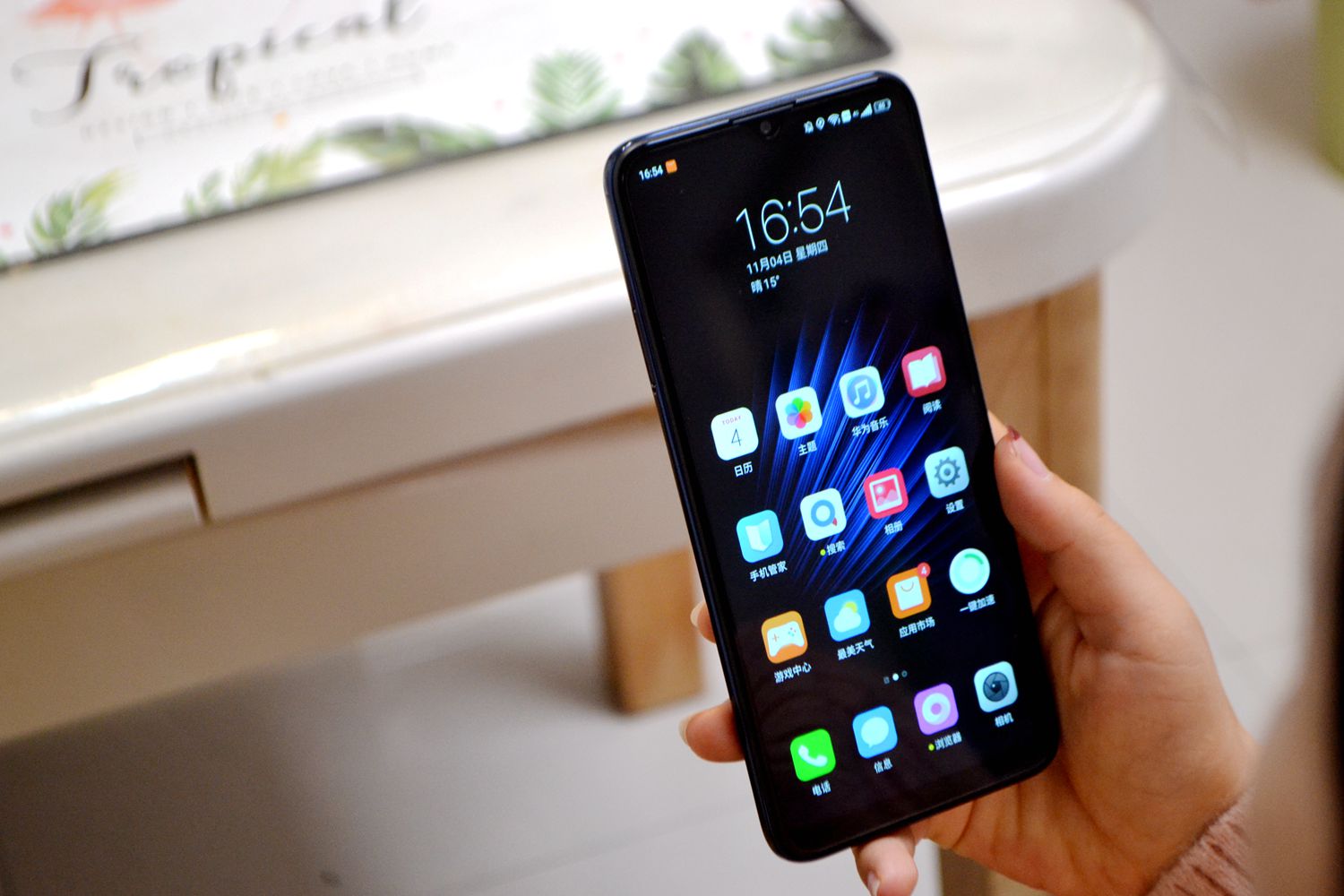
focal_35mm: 82
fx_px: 3080
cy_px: 448
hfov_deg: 24.6
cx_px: 672
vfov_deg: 16.6
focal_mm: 55
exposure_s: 1/60
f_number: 5.6
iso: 1250
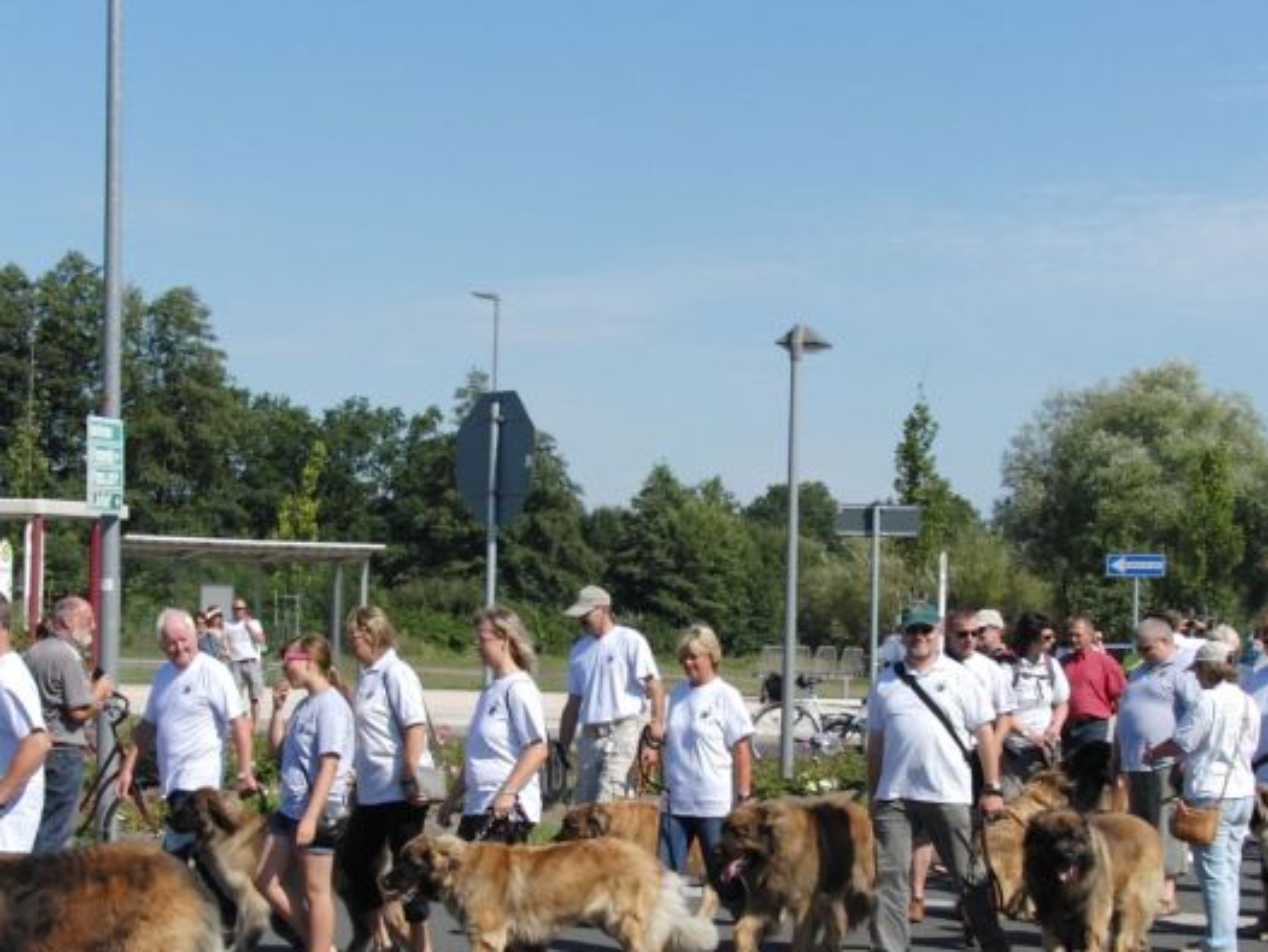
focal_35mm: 76
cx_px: 579
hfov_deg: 25.6
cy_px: 689
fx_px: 2785
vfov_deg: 19.3
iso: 100
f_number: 7
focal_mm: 10
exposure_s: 1/400
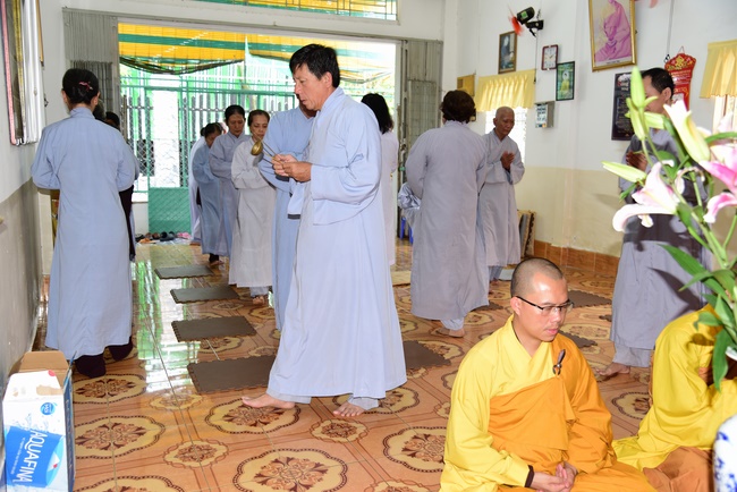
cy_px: 246
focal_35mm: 34
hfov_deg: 55.8
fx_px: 696
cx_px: 368
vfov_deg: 38.9
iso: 200
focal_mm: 34
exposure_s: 1/30
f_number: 4
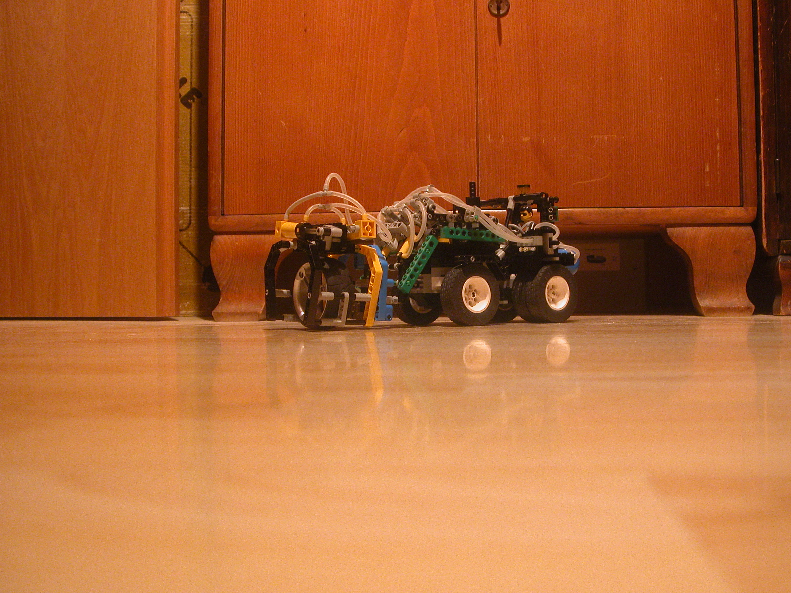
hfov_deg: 49.0
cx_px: 416
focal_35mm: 38
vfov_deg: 37.7
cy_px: 279
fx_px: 868
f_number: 2.8
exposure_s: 1/3
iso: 200
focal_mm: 8.9
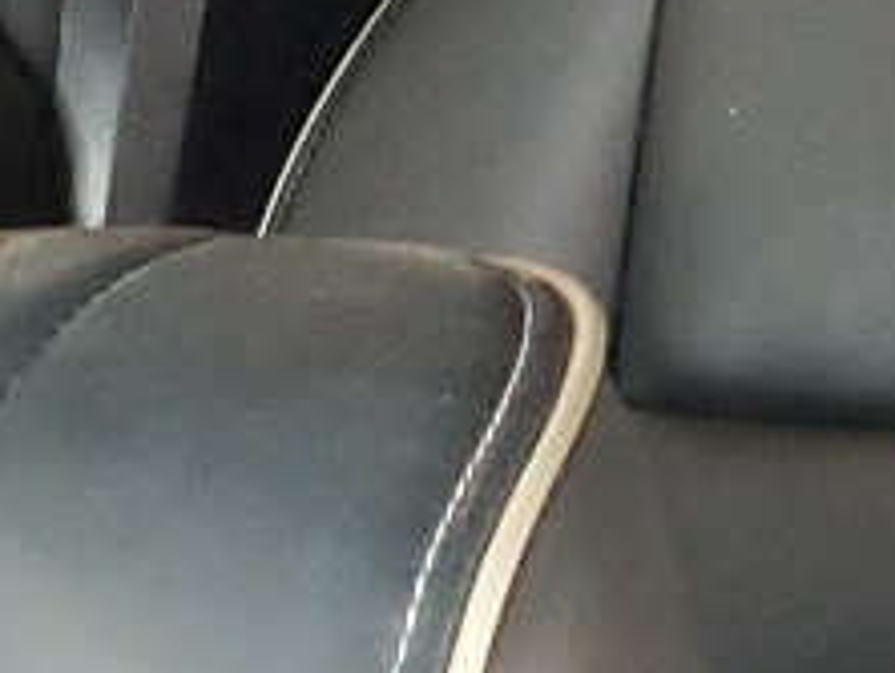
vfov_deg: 8.0
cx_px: 1859
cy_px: 367
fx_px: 4840
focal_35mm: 187
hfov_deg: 9.7
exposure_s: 1/40
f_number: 1.5
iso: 306
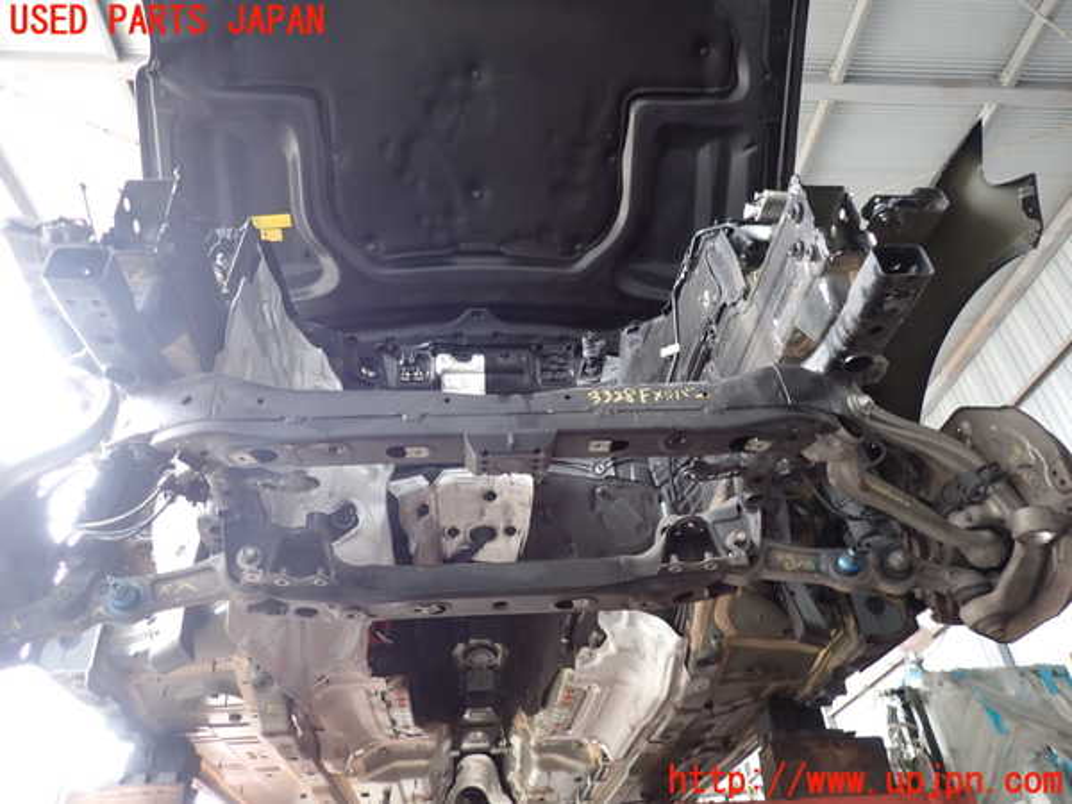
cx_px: 536
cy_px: 402
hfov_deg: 69.4
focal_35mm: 25
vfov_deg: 54.9
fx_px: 774
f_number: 2
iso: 200
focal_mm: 4.5
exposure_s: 1/40
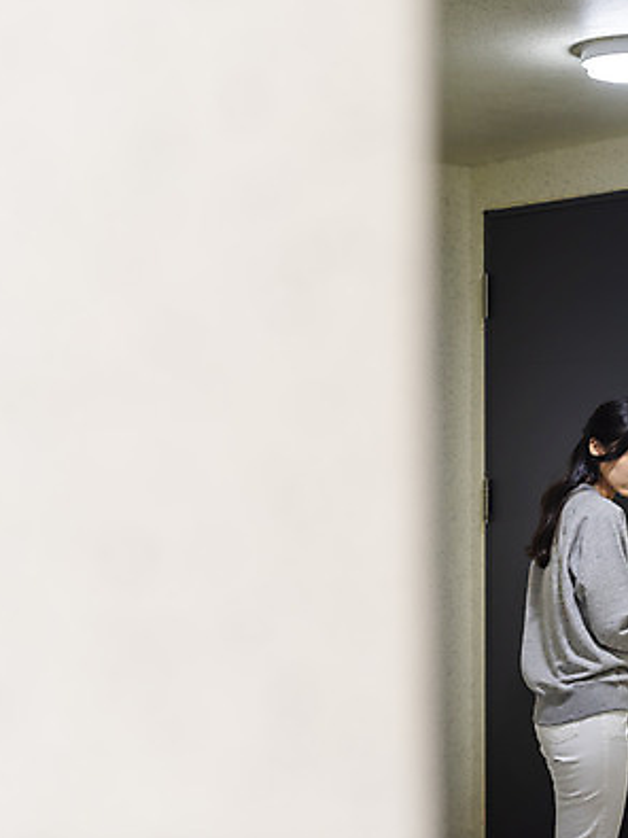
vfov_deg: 26.7
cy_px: 418
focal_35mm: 73
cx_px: 502
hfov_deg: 19.9
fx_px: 1767
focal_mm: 50
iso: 640
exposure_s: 1/320
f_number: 2.8
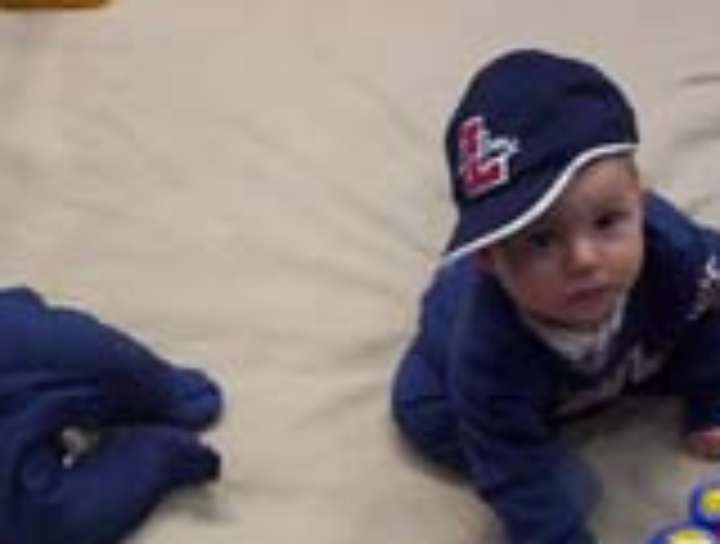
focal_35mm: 83
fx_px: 1732
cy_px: 557
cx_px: 310
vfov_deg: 17.4
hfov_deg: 23.5
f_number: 4.5
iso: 200
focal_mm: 4.99
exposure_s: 1/24.6
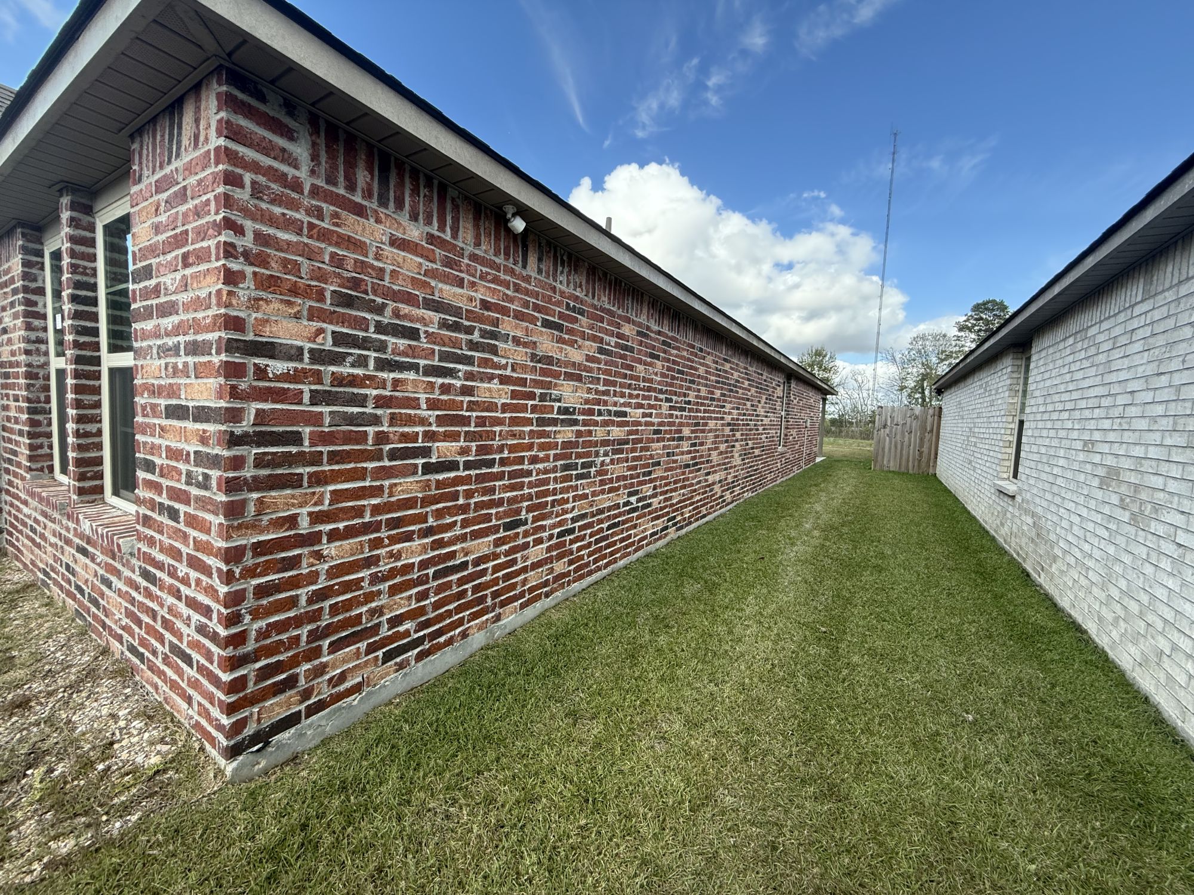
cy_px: 448
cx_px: 597
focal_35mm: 14
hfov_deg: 102.1
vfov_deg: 85.7
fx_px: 483
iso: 64
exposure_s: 1/421
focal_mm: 2.22
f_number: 2.2
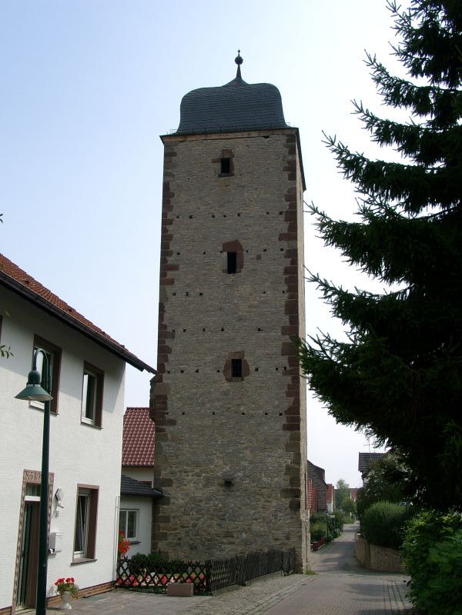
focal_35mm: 42
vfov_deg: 44.8
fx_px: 747
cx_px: 231
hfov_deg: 34.3
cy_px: 308
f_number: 5.6
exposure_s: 1/564
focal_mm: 8.82
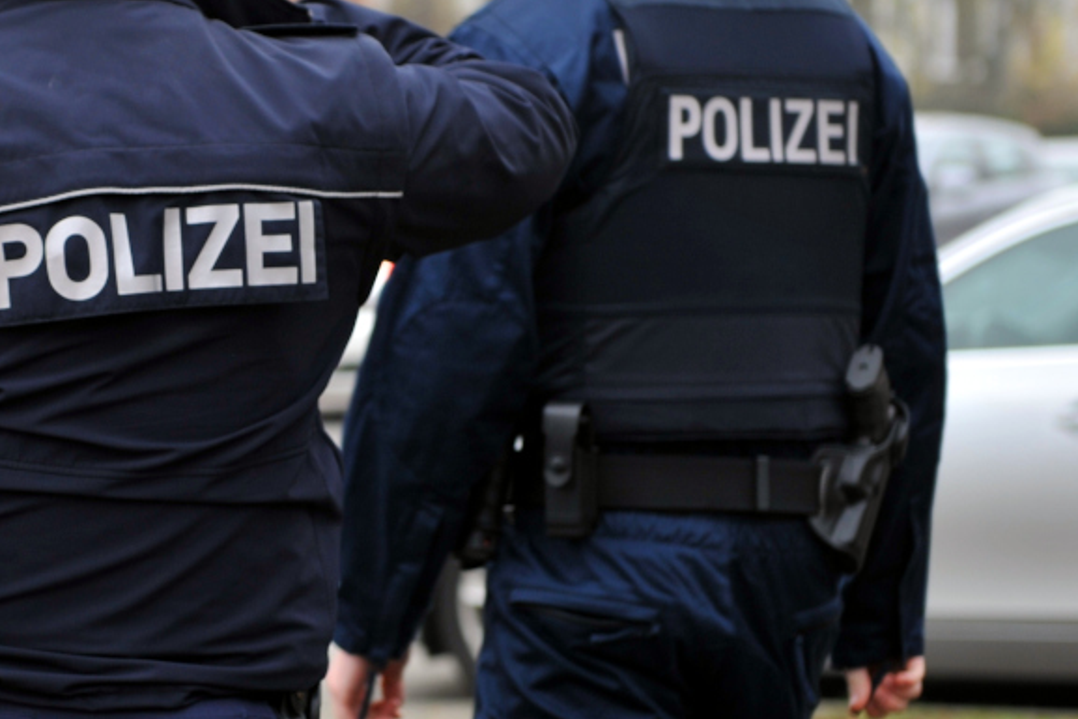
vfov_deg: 12.0
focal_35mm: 114
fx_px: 3414
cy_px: 423
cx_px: 243
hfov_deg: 17.8
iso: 250
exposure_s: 1/160
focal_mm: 70
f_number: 3.2
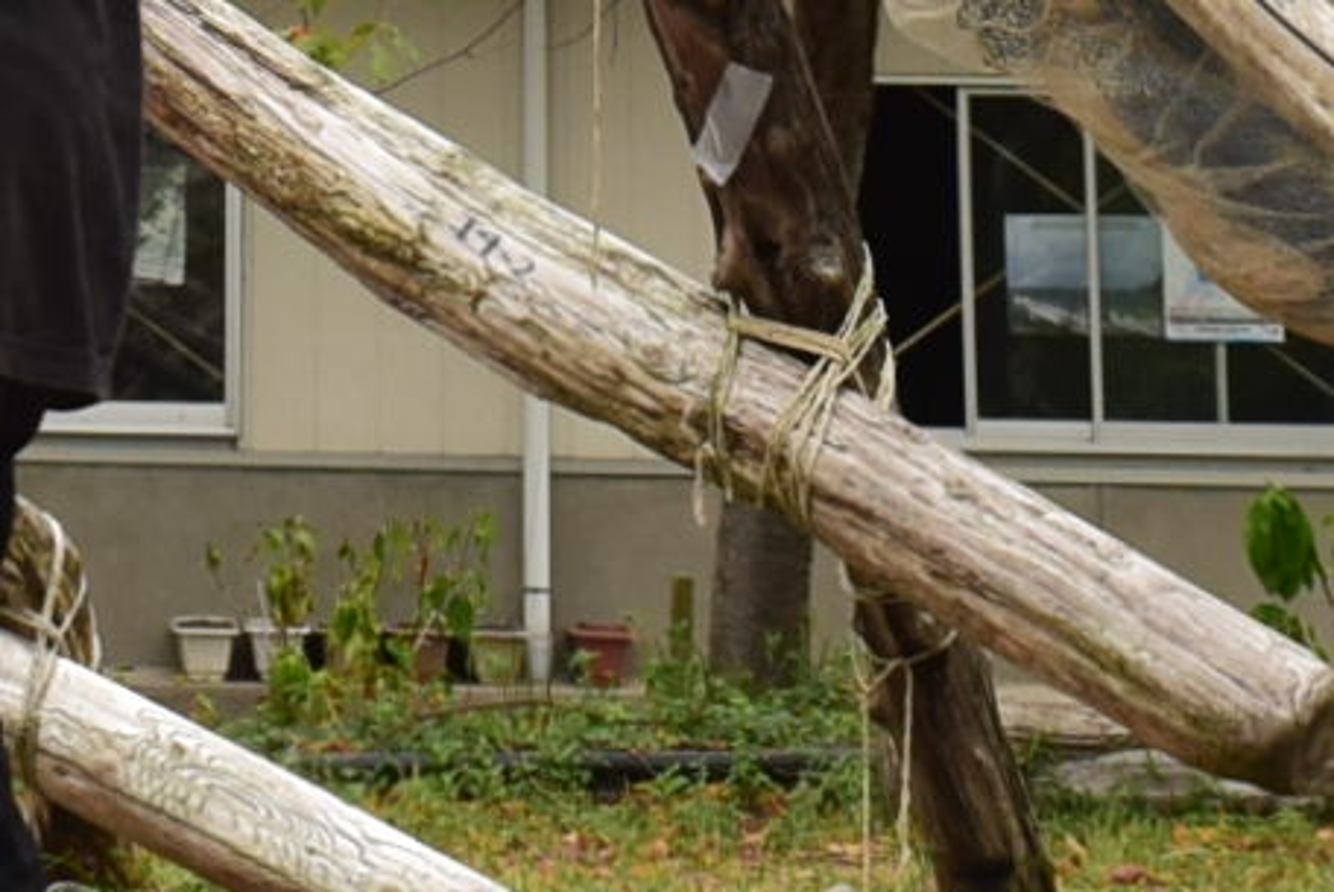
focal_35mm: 177
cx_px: -117
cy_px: -1568
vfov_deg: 7.1
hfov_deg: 11.4
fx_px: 6565
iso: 200
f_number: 6.3
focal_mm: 18
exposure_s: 1/60
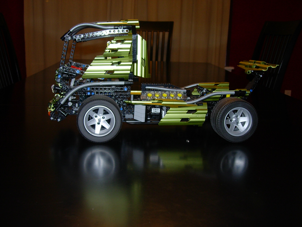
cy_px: 114
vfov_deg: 35.1
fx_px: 358
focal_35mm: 41
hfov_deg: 45.8
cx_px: 151
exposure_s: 1/64
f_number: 2.9
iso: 79
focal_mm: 8.5
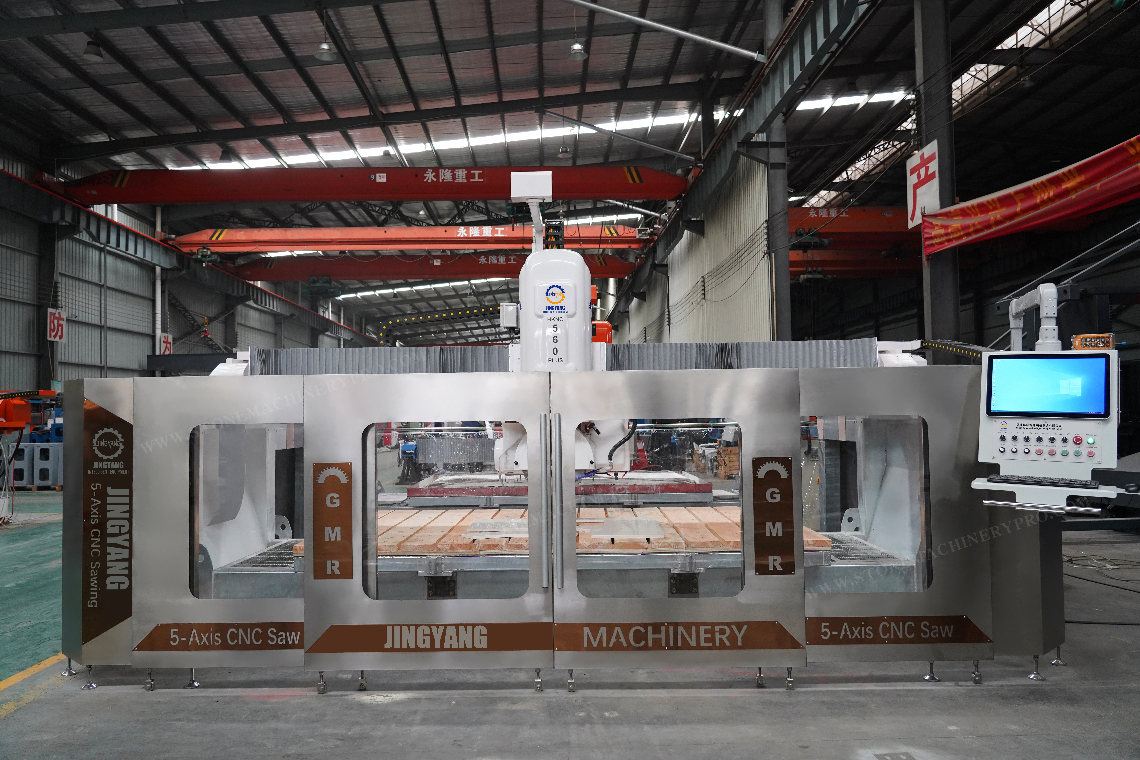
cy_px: 380
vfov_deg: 49.6
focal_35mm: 26
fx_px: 823
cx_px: 570
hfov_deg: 69.4
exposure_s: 1/160
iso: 2000
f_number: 4
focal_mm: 26
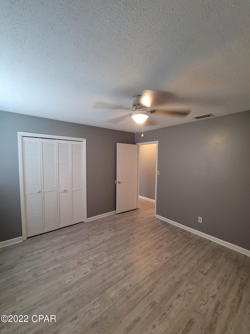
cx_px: 125
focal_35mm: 13
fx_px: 125
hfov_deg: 89.9
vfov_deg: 106.2
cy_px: 167
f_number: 2.2
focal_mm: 2.2
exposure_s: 1/40
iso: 320
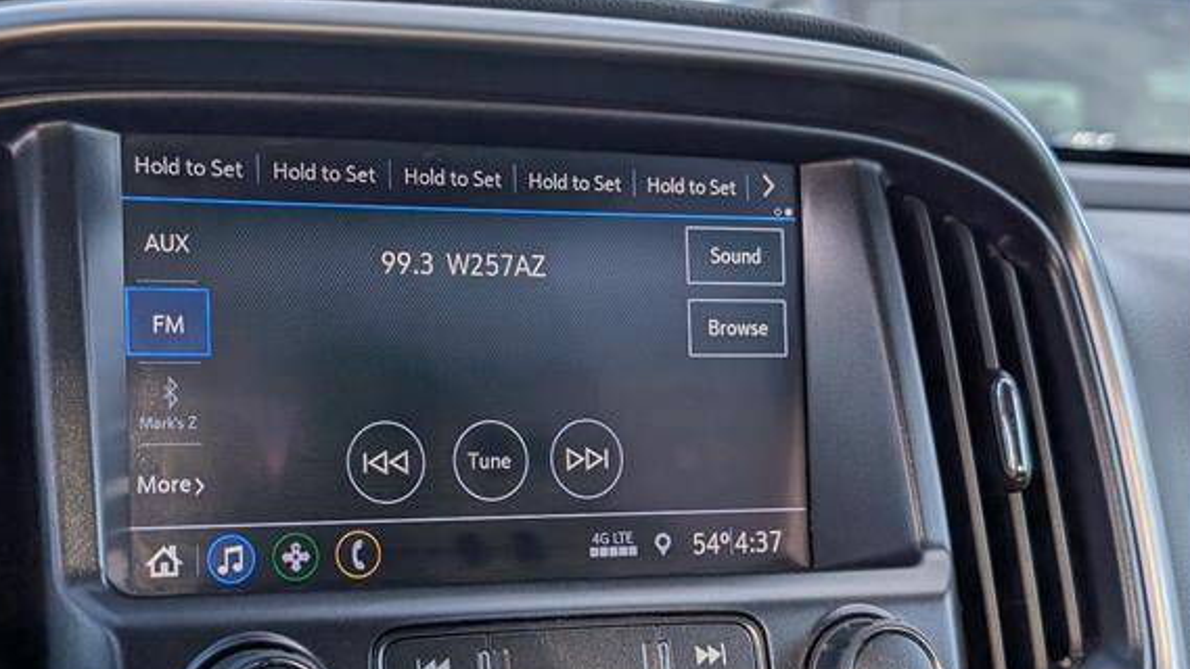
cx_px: 535
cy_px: 426
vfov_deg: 20.0
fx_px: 1893
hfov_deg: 34.9
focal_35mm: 60
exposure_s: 1/270
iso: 23
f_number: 1.68
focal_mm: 6.9
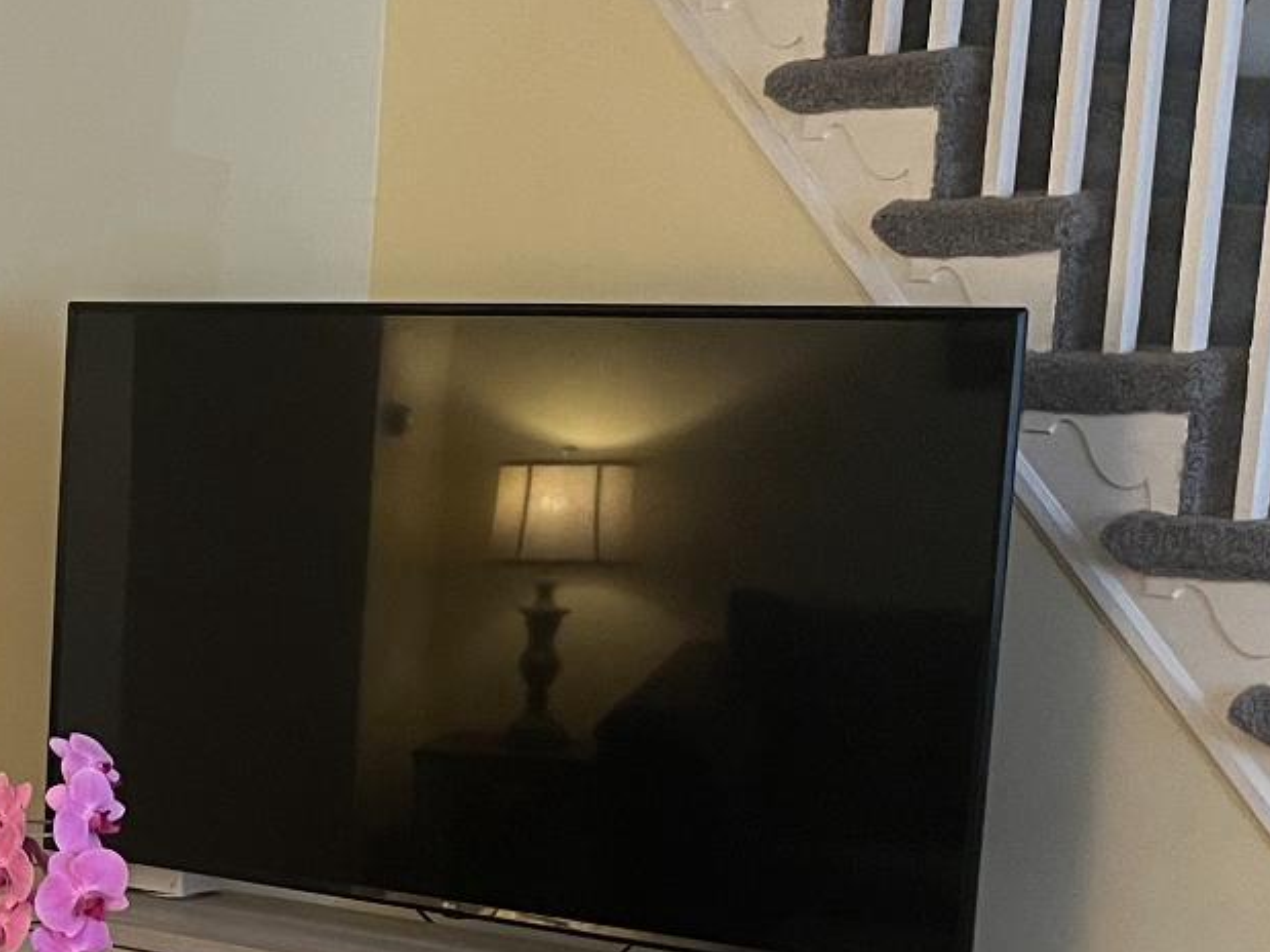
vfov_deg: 17.0
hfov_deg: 21.1
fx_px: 3155
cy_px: 808
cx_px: -289
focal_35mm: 86
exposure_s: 1/60
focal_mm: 5.1
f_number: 1.6
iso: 160
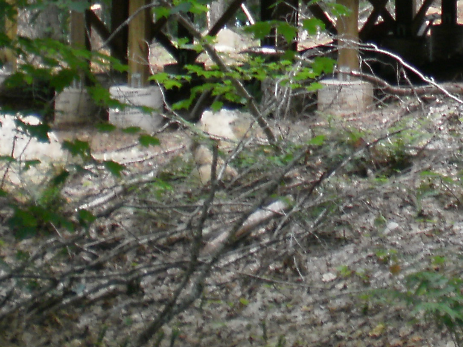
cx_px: 406
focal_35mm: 121
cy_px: -143
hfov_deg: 16.1
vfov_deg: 11.8
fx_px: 1619
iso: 100
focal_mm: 6.3
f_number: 3.1
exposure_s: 1/30
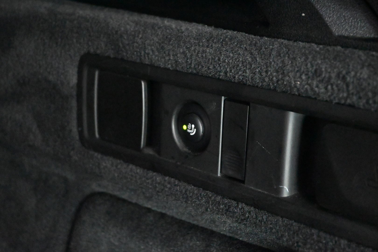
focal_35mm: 75
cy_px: 126
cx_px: 189
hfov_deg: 27.0
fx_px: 787
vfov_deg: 18.2
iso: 22800
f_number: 6.3
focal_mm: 50
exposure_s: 1/80
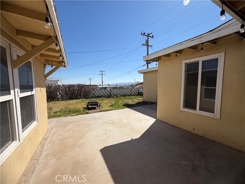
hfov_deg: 102.1
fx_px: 99
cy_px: 92
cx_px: 122
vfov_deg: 85.7
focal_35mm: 14
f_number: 2.2
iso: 20
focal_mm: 2.22
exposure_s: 1/1235
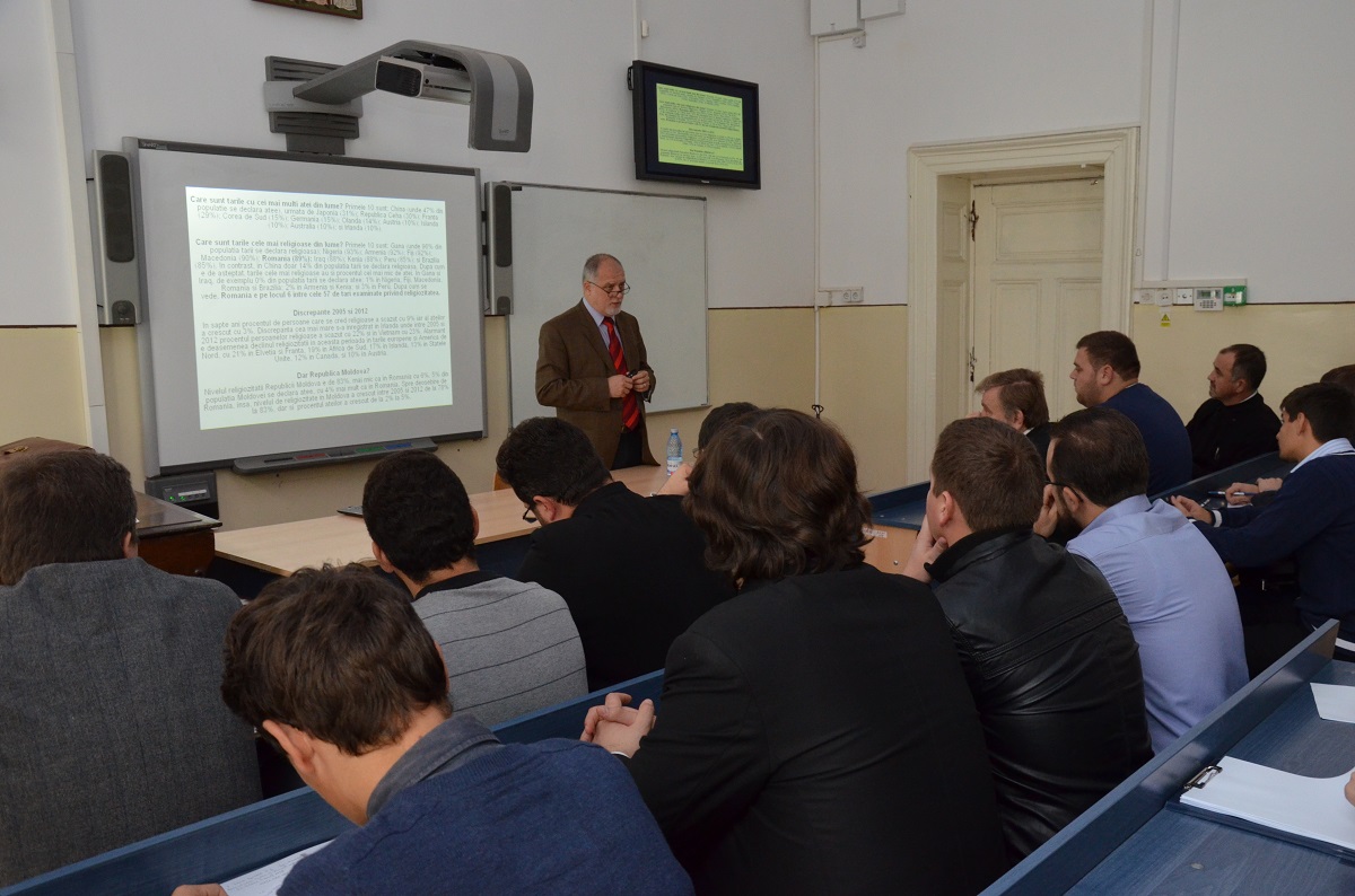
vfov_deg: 39.8
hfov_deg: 57.3
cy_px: 448
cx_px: 678
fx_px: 1239
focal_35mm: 33
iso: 1600
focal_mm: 22
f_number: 6.3
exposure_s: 1/100
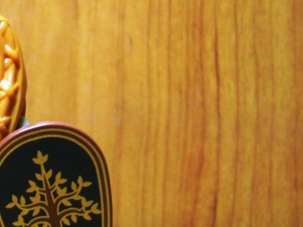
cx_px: -45
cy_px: 160
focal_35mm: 93
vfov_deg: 15.8
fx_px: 814
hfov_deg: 20.0
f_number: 2.9
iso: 160
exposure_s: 1/20
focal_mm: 5.7
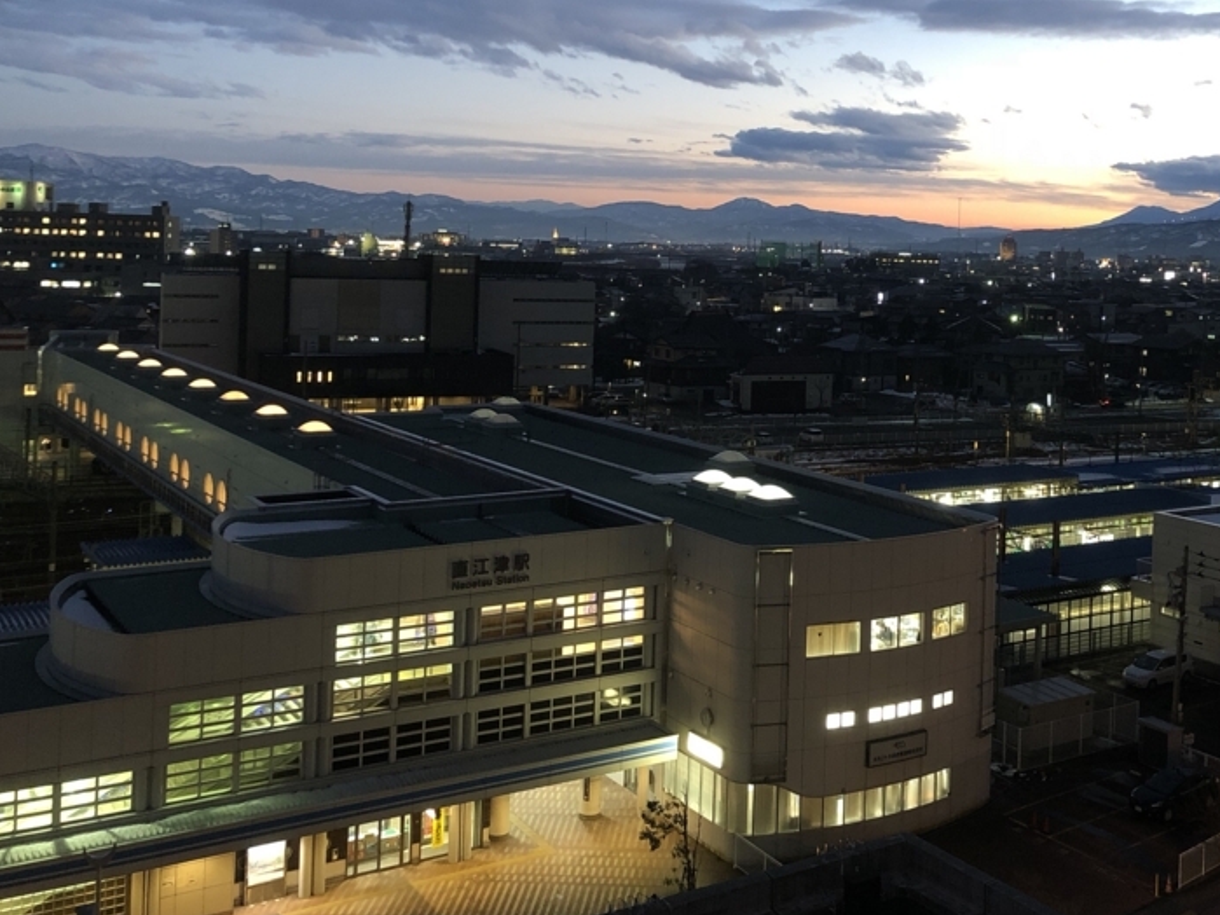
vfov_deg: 34.6
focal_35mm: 41
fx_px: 1445
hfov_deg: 45.2
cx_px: 792
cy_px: 262
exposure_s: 1/7
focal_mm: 4
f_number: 1.8
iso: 100
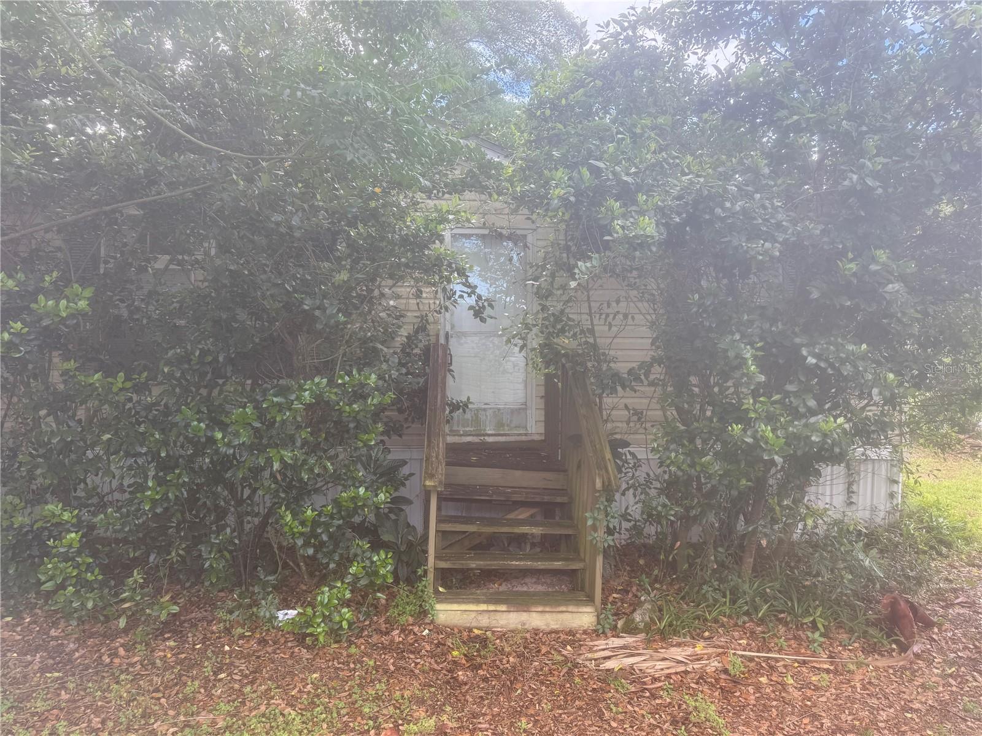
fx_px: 681
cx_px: 491
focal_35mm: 24
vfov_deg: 56.8
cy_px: 368
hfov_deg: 71.6
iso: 100
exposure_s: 1/260
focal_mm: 6.76
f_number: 1.78
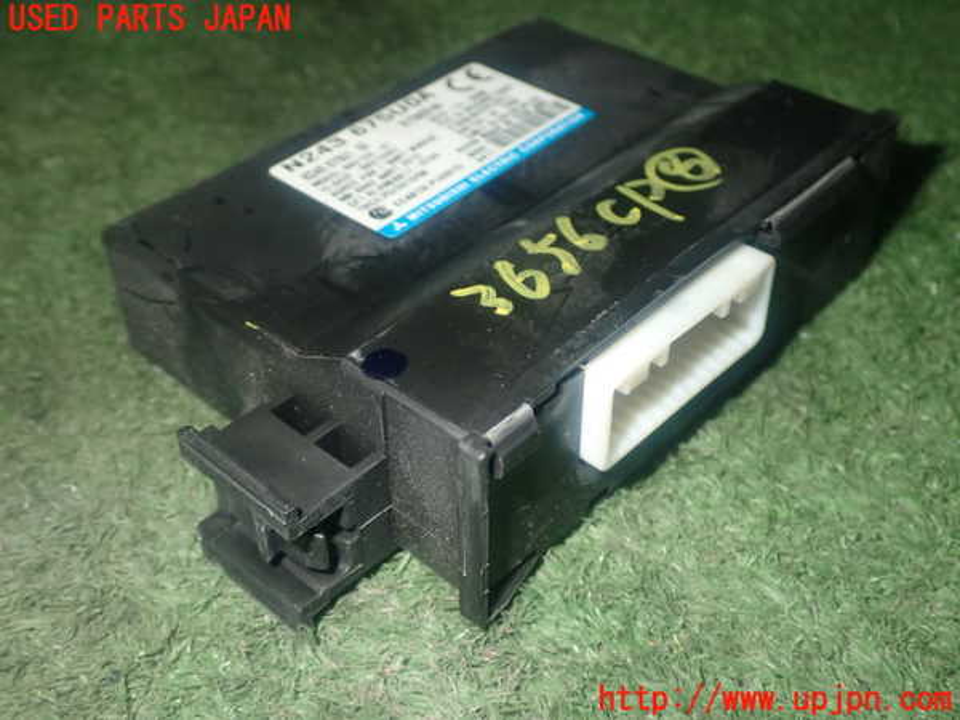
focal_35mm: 44
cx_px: 480
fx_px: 1220
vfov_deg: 32.9
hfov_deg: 42.9
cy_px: 360
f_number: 9
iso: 400
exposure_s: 1/40
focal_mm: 7.84
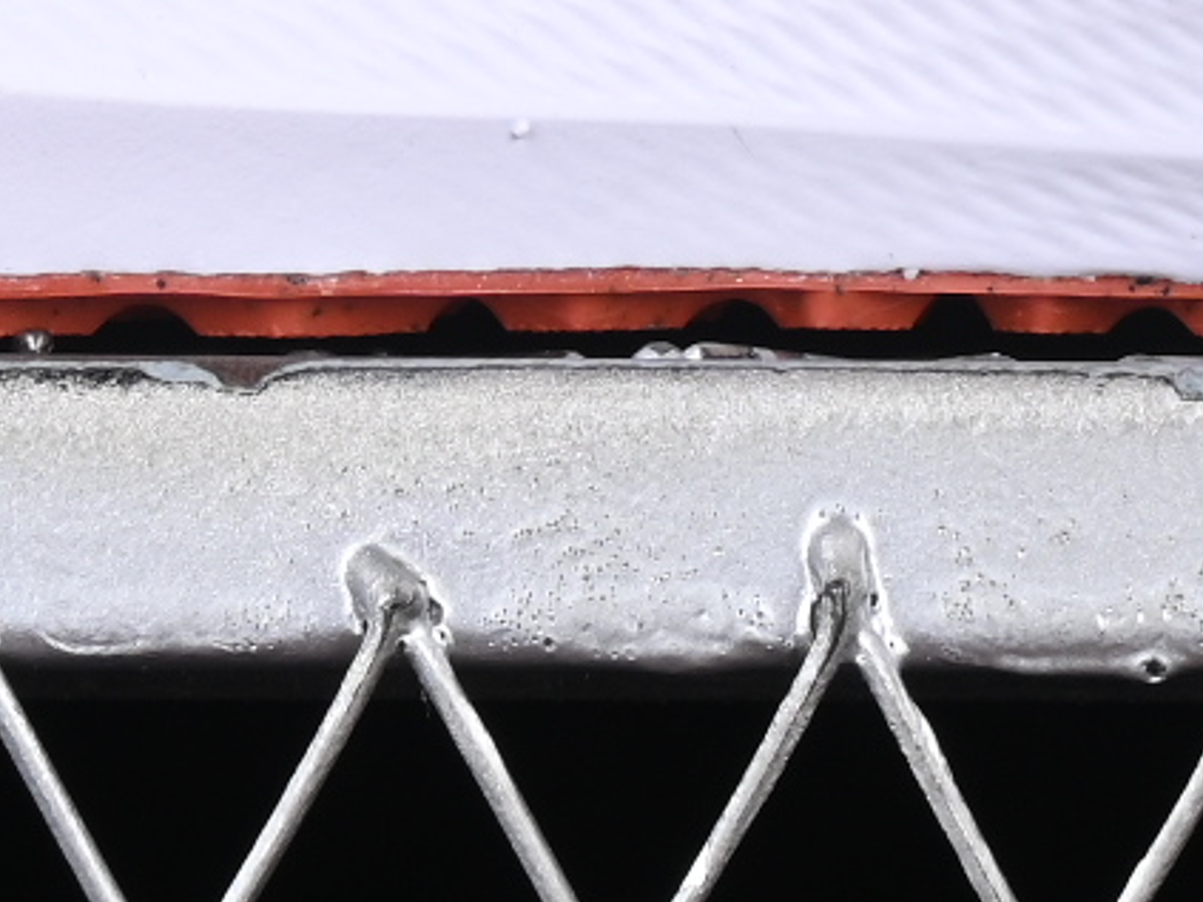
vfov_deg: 3.1
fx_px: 16503
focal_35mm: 475
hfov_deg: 4.2
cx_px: 1371
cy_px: -1252
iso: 160
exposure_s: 1/80
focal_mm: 50
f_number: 8
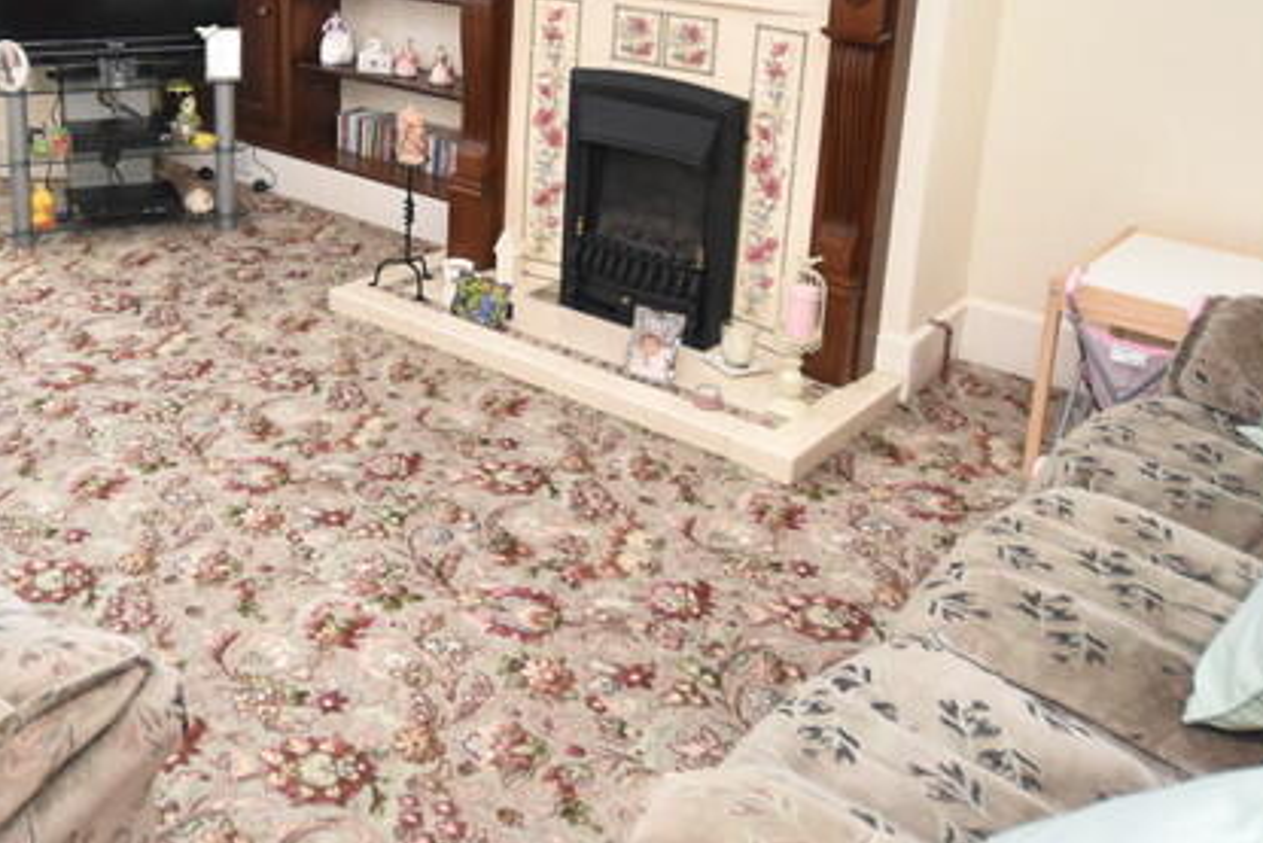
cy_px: 132
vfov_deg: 34.5
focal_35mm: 37
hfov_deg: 50.0
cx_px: 335
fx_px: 1298
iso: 800
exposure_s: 1/160
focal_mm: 10
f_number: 4.5
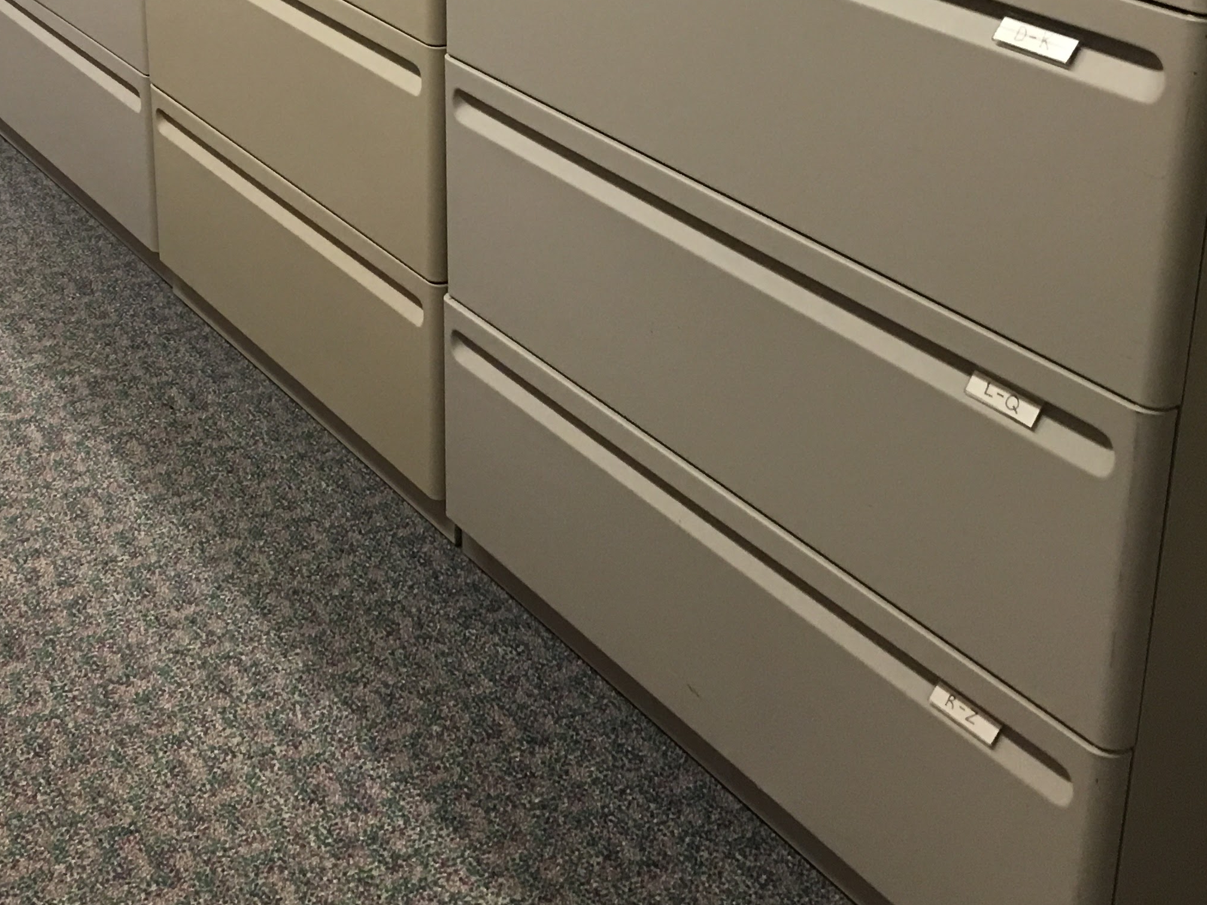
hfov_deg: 32.9
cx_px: 381
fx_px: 2022
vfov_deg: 24.8
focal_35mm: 58
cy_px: 168
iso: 64
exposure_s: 1/15
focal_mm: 4.15
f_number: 2.2
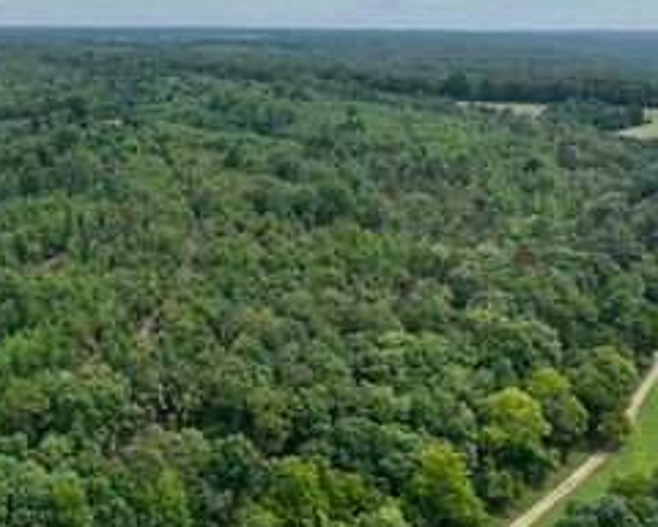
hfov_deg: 43.0
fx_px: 818
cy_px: 280
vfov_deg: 35.7
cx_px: 200
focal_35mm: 42
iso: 130
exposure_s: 1/2000
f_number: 2.8
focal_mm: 12.29
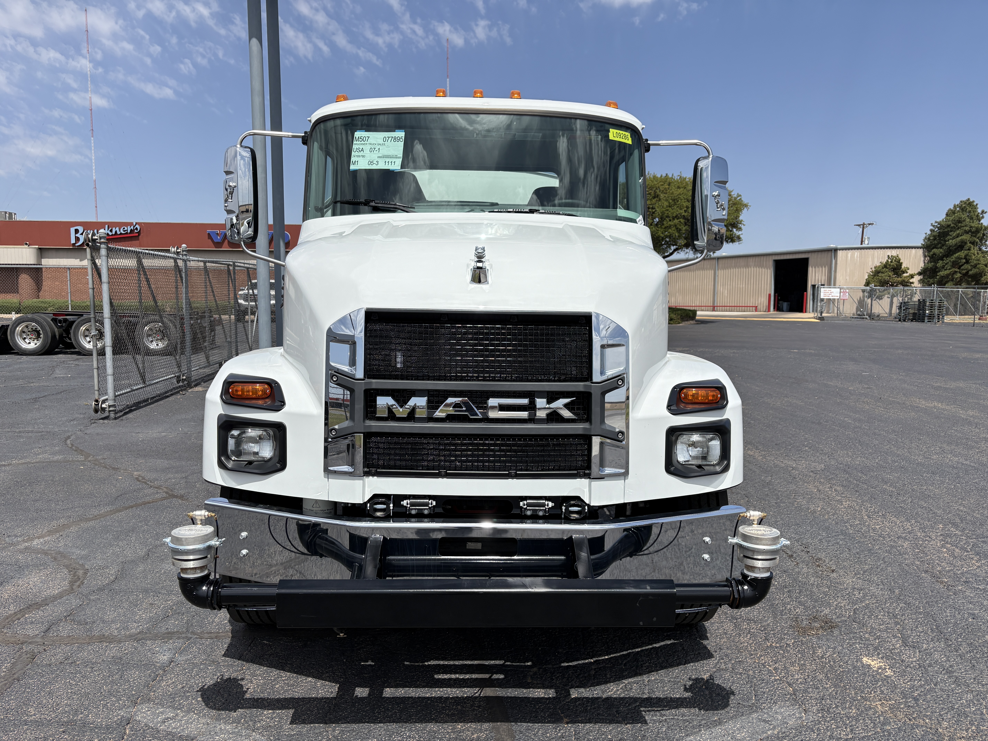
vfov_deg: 53.1
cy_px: 370
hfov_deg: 67.3
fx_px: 742
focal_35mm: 26
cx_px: 494
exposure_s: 1/6329
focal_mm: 5.96
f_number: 1.6
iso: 50
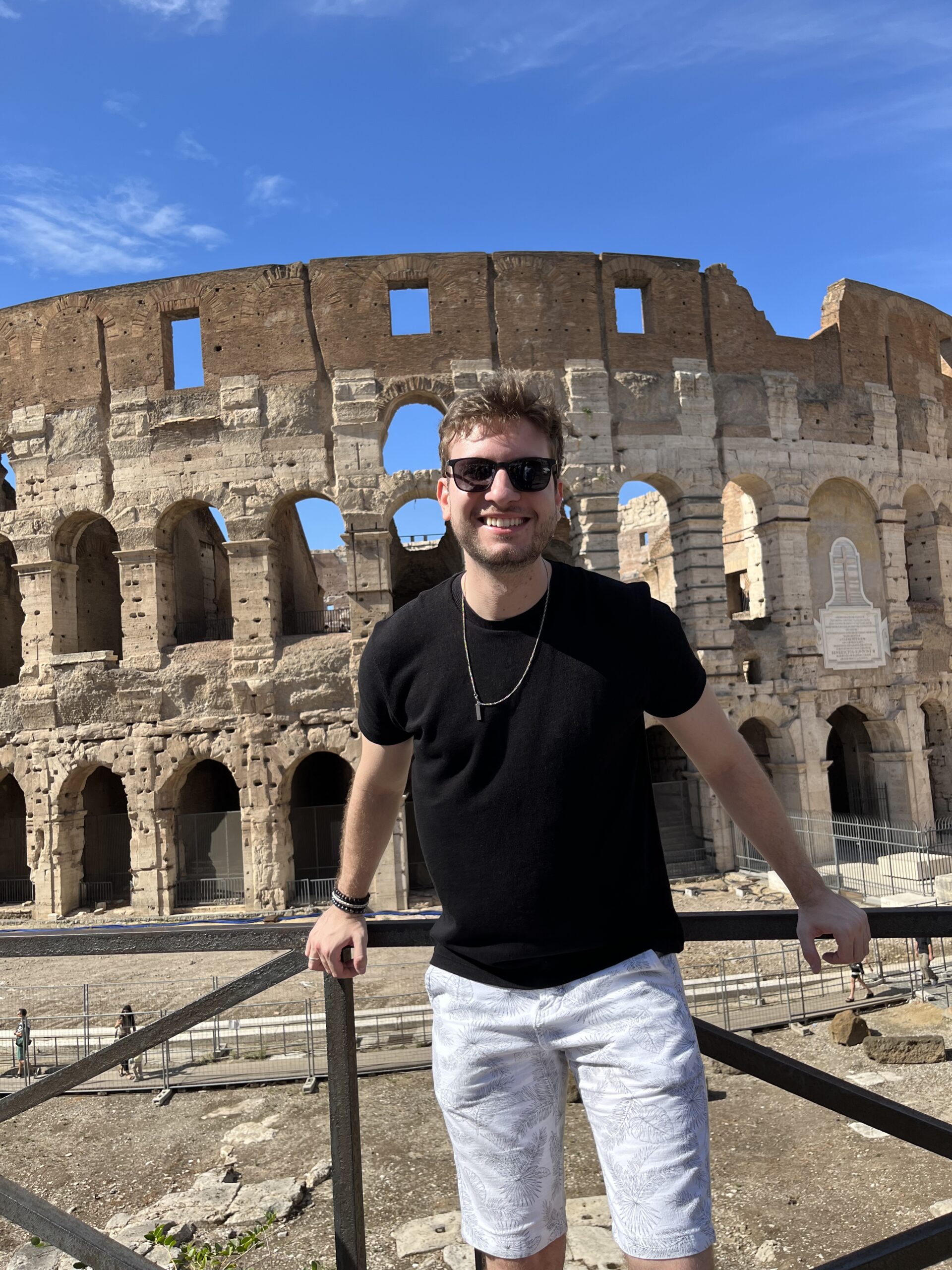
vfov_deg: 67.3
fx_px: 953
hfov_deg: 53.1
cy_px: 635
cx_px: 476
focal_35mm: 26
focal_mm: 5.1
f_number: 1.6
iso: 50
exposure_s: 1/2179
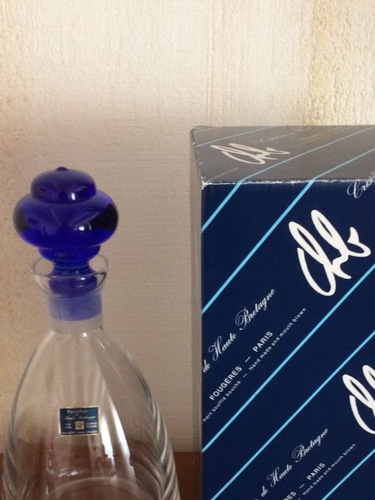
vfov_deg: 40.4
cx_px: 202
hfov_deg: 31.5
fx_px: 664
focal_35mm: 46
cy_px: 356
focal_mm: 4.15
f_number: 2.2
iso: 320
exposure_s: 1/33
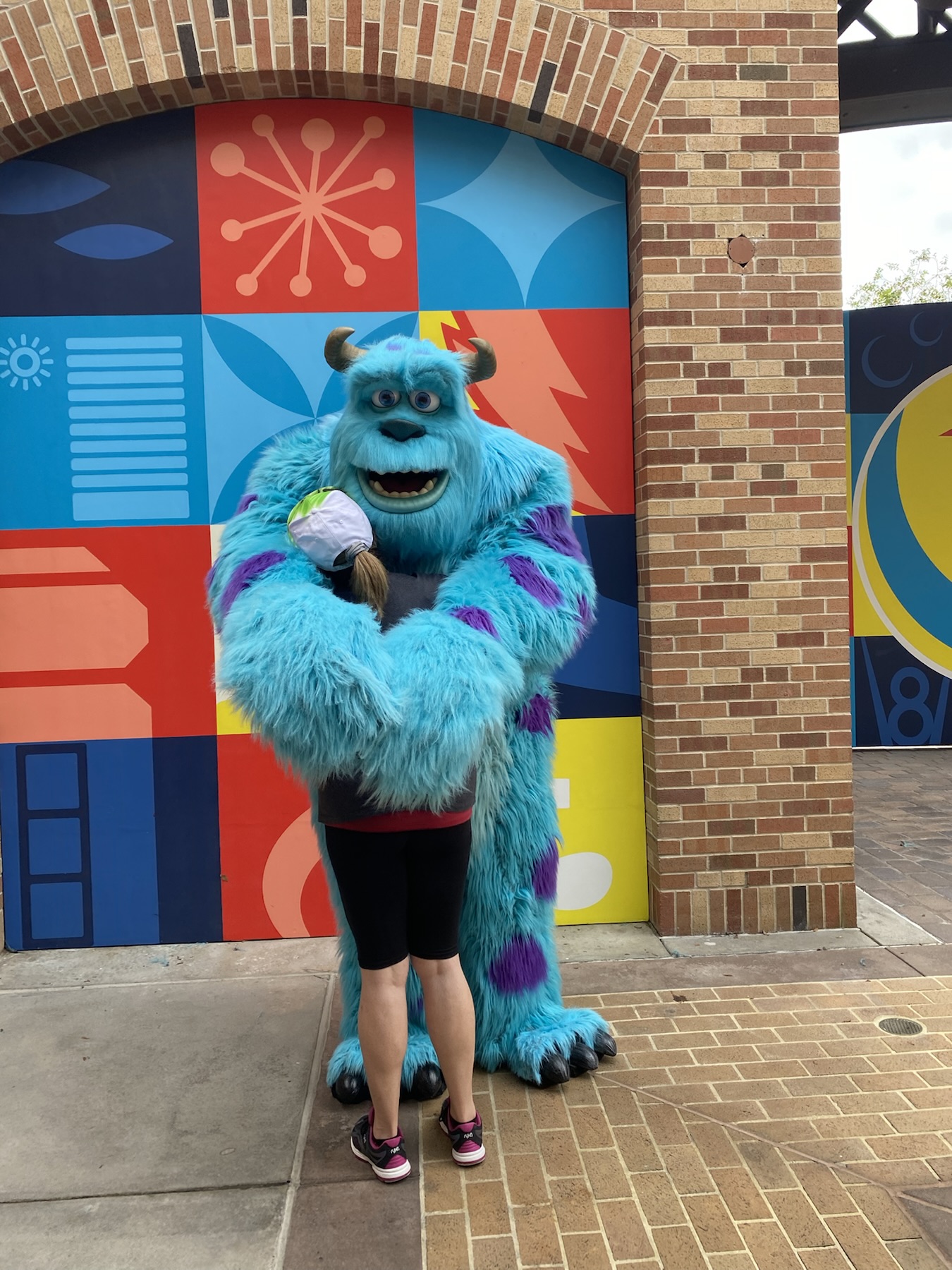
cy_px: 635
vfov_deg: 67.3
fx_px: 953
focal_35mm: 26
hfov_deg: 53.1
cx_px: 476
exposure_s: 1/442
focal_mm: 4.25
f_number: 1.8
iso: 32
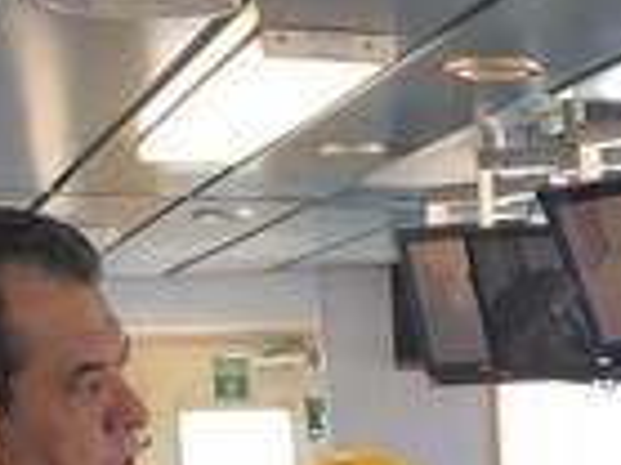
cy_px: 1051
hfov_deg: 14.4
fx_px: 2312
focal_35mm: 129
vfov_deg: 10.2
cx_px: 907
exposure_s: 1/30
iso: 40
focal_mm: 3.99
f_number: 1.8
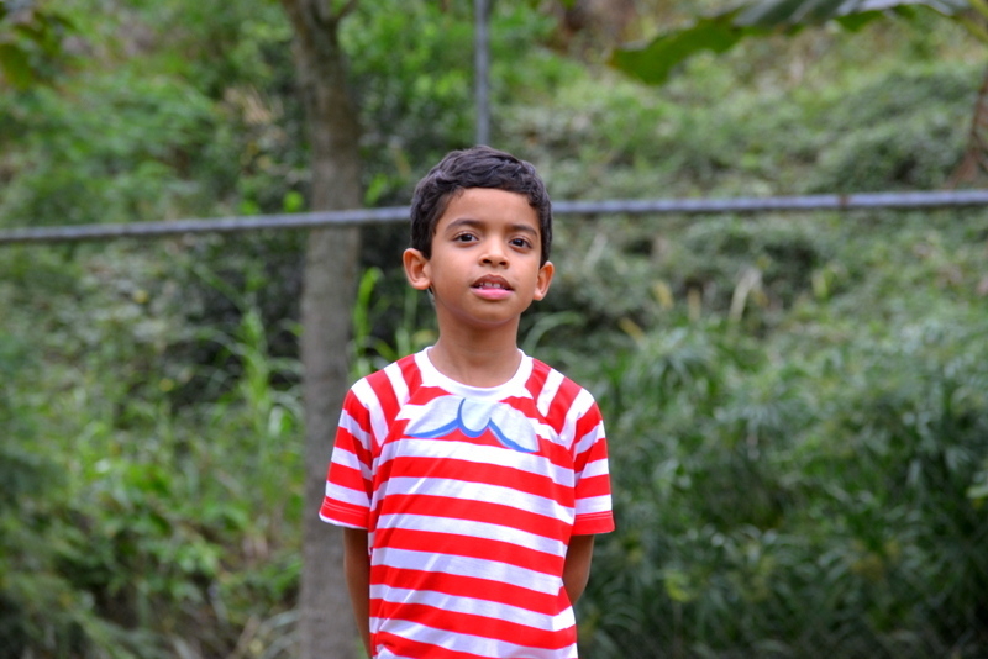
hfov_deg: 13.0
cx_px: 494
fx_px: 4324
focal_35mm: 158
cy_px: 330
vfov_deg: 8.7
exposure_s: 1/125
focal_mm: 105
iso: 220
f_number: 5.6
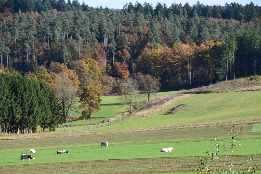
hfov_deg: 10.5
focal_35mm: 195
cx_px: 130
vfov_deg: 7.0
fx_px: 1414
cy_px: 87
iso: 400
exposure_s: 1/320
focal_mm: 130
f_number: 10
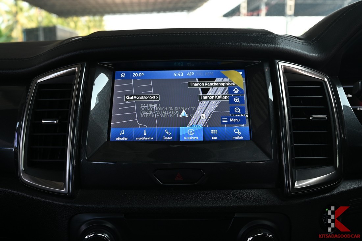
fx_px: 392
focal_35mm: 39
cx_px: 181
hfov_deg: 49.6
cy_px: 120
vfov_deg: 34.2
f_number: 5.6
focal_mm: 26.5
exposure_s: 1/30
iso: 200
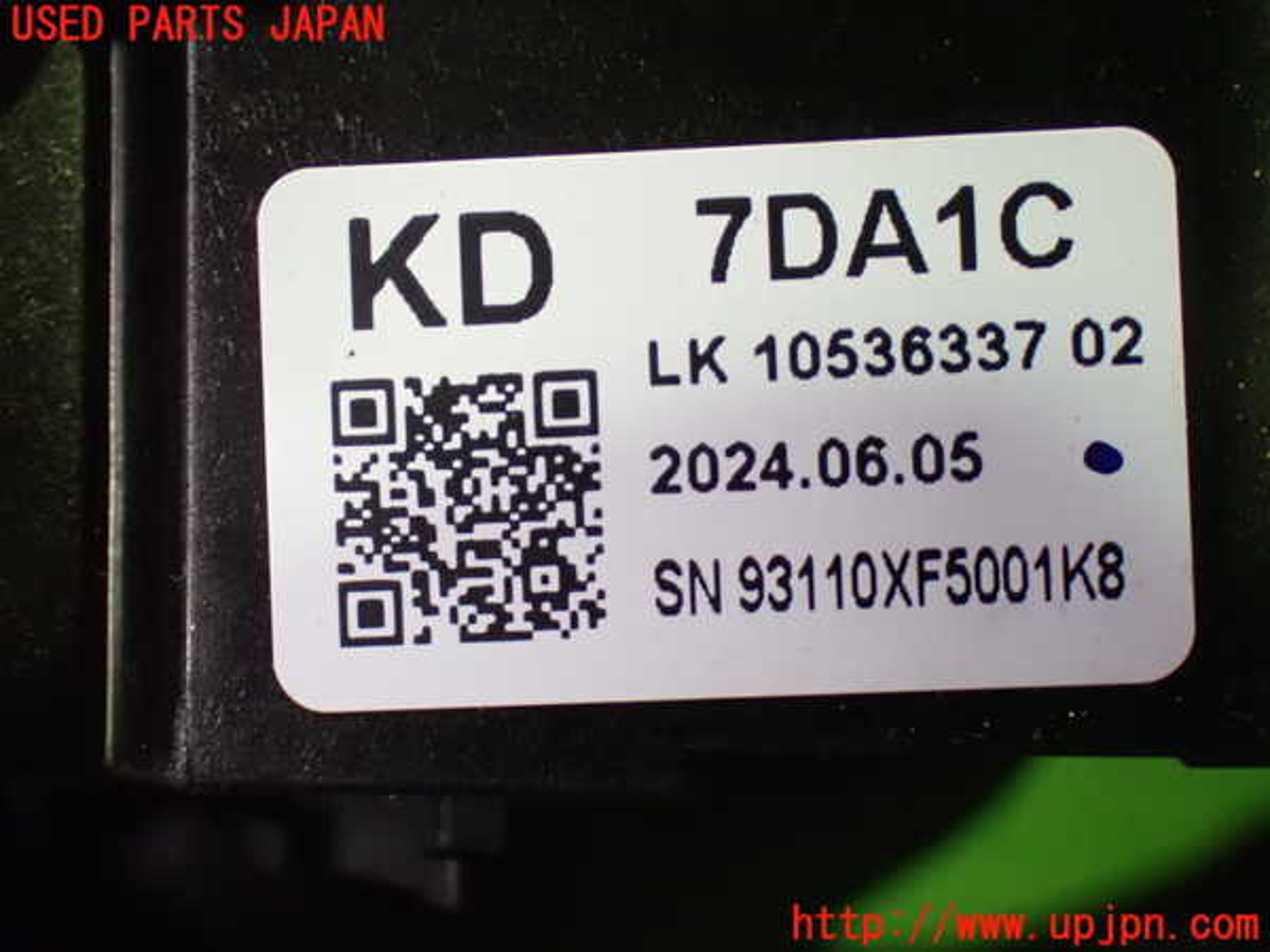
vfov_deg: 19.1
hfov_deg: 25.3
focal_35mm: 77
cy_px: 476
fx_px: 2825
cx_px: 635
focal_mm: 13.65
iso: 1600
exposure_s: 1/60
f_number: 4.1
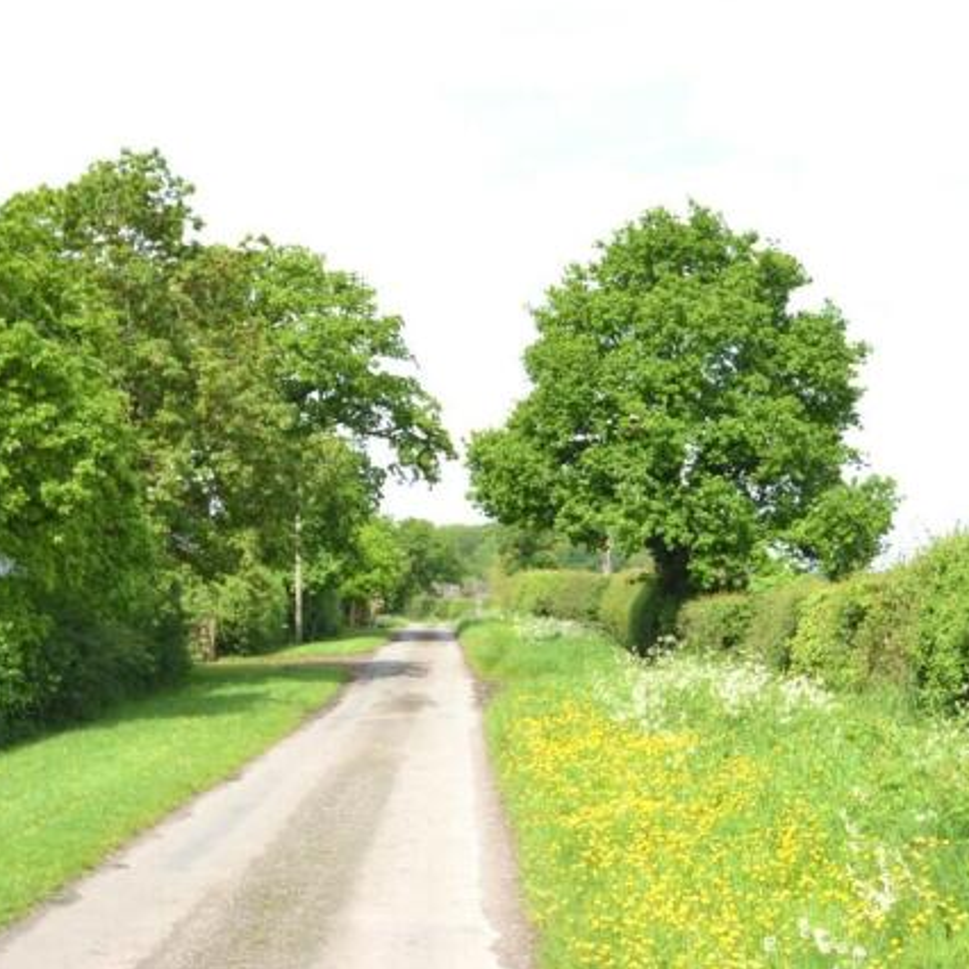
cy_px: 488
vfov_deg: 36.1
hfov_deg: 36.1
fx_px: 1489
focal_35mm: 47
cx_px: 463
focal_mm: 24
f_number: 6.3
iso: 100
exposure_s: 1/200
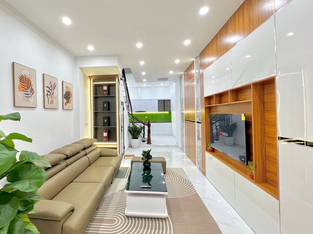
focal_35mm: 16
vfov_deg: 78.1
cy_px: 113
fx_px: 145
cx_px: 135
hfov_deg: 93.9
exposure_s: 1/100
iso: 200
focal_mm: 1.57
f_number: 1.8
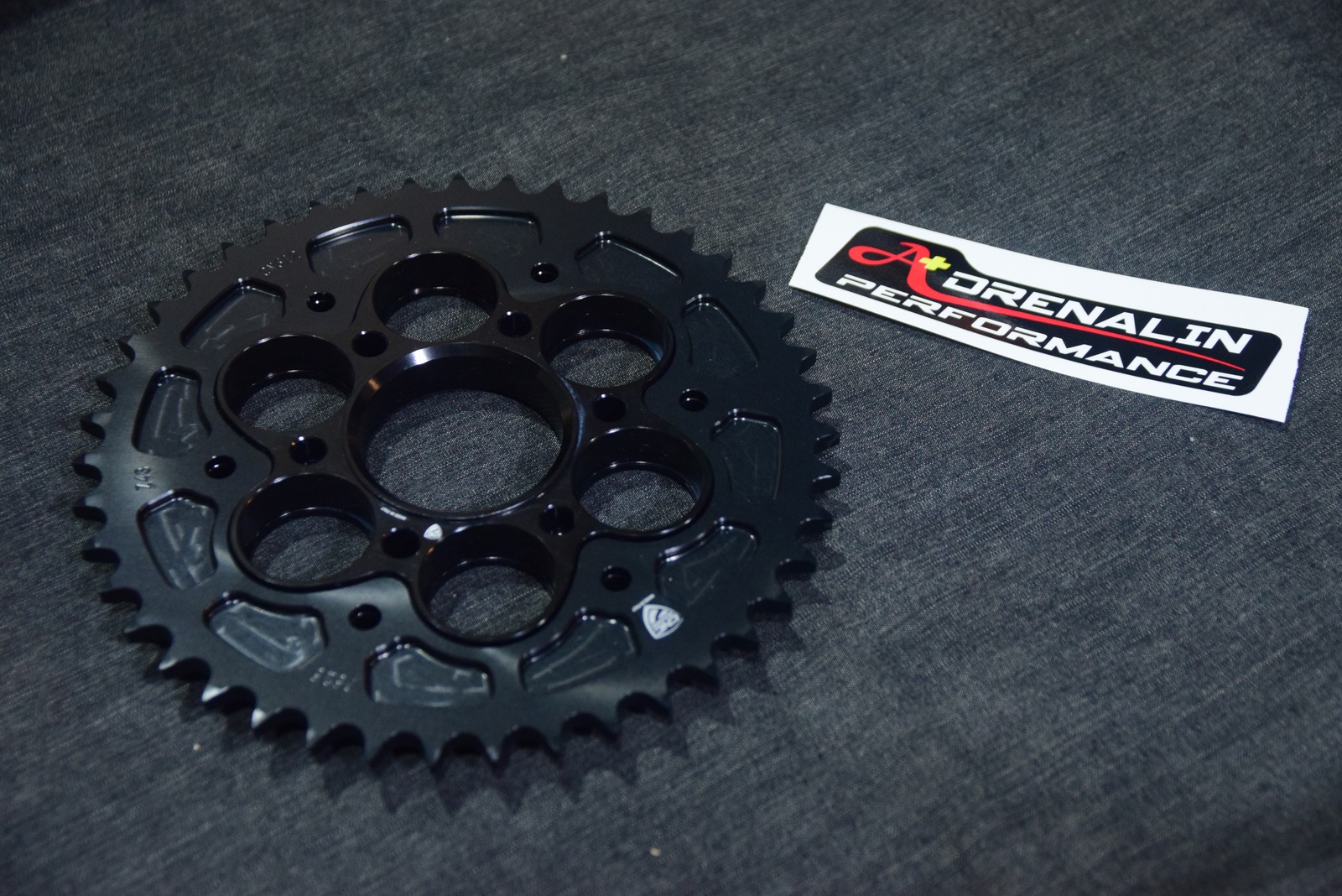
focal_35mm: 60
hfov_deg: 33.4
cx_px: 671
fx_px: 2237
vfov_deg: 22.6
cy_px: 448
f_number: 4
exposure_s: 1/20
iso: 2000
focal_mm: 40
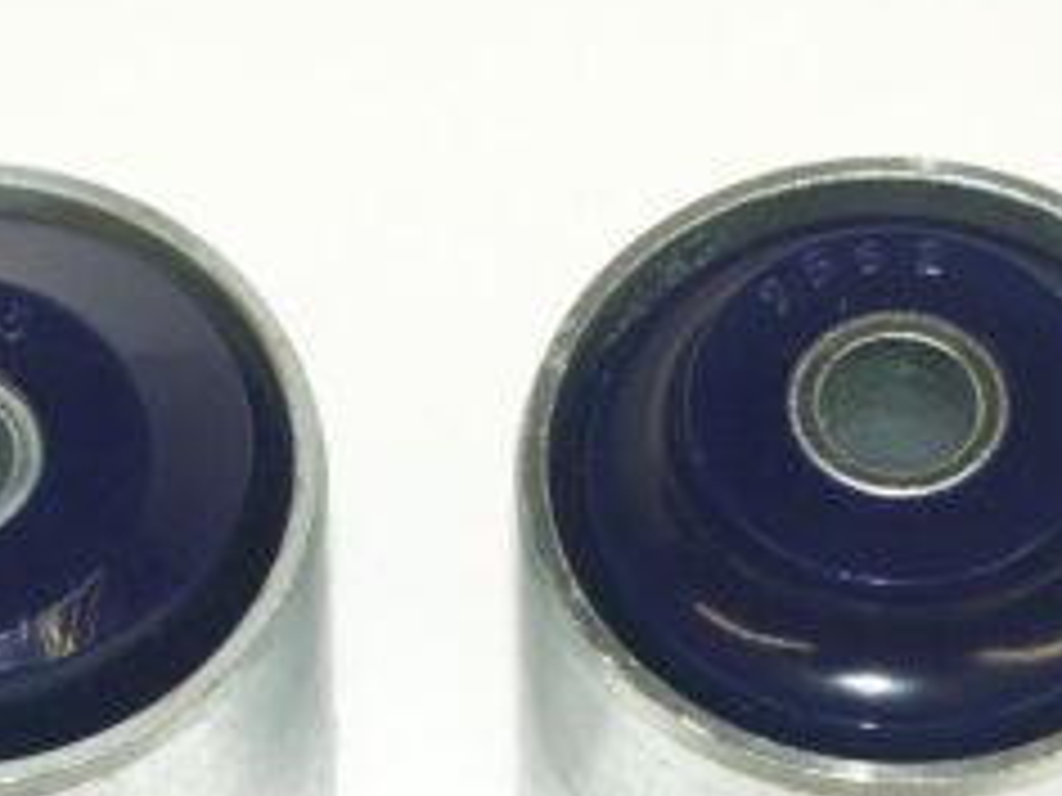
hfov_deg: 9.5
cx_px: 443
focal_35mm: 208
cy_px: 627
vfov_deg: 7.1
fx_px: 6381
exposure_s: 1/125
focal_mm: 29.71
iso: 200
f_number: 5.6
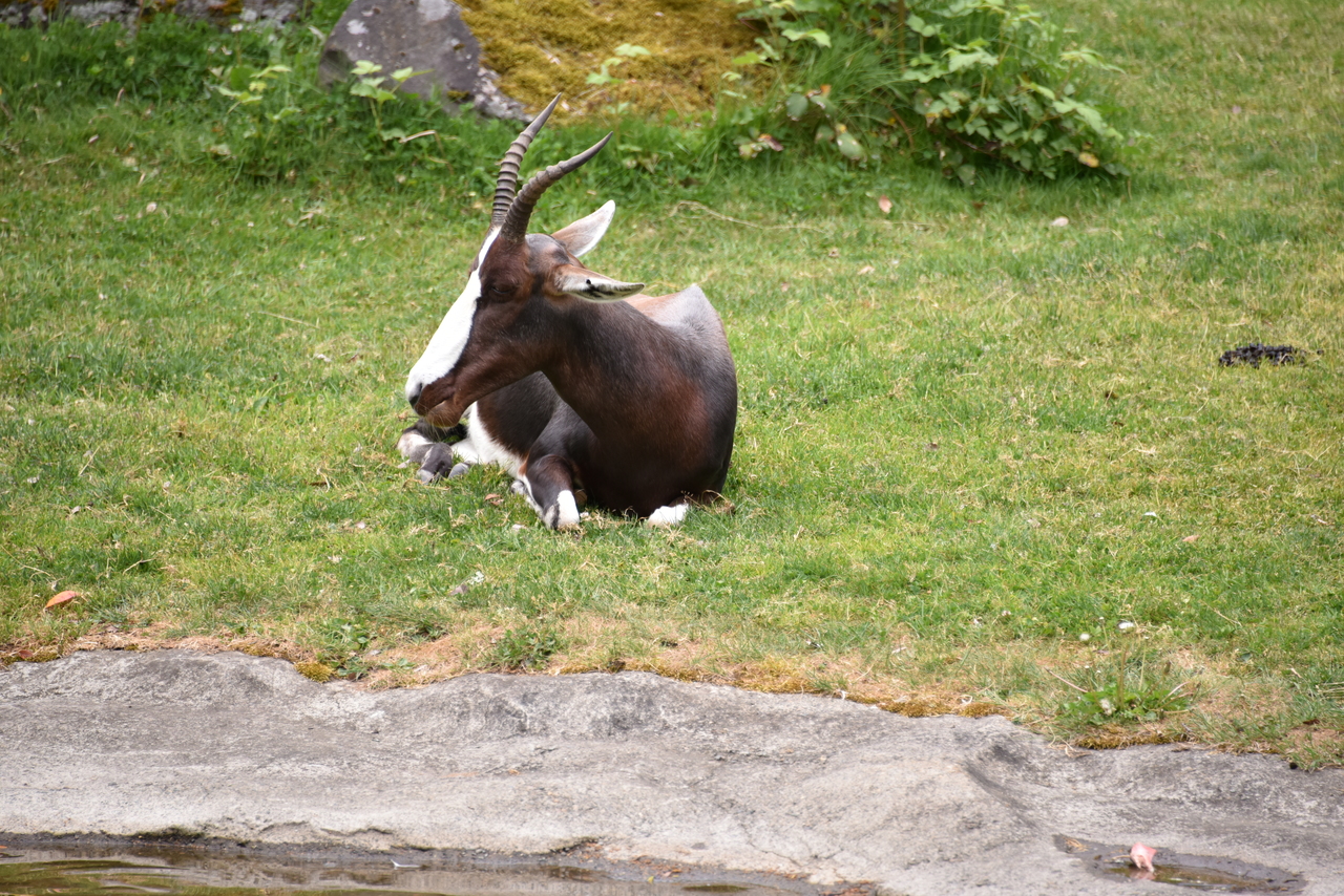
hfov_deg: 6.9
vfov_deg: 4.6
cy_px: 448
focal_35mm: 300
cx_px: 672
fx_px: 11202
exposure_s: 1/640
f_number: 5.6
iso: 640
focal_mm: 300
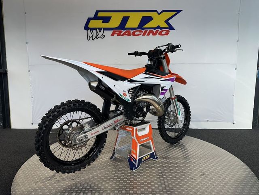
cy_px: 98
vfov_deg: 56.8
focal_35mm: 24
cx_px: 130
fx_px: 180
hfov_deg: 71.6
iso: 64
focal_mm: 6.86
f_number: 1.78
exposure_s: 1/221
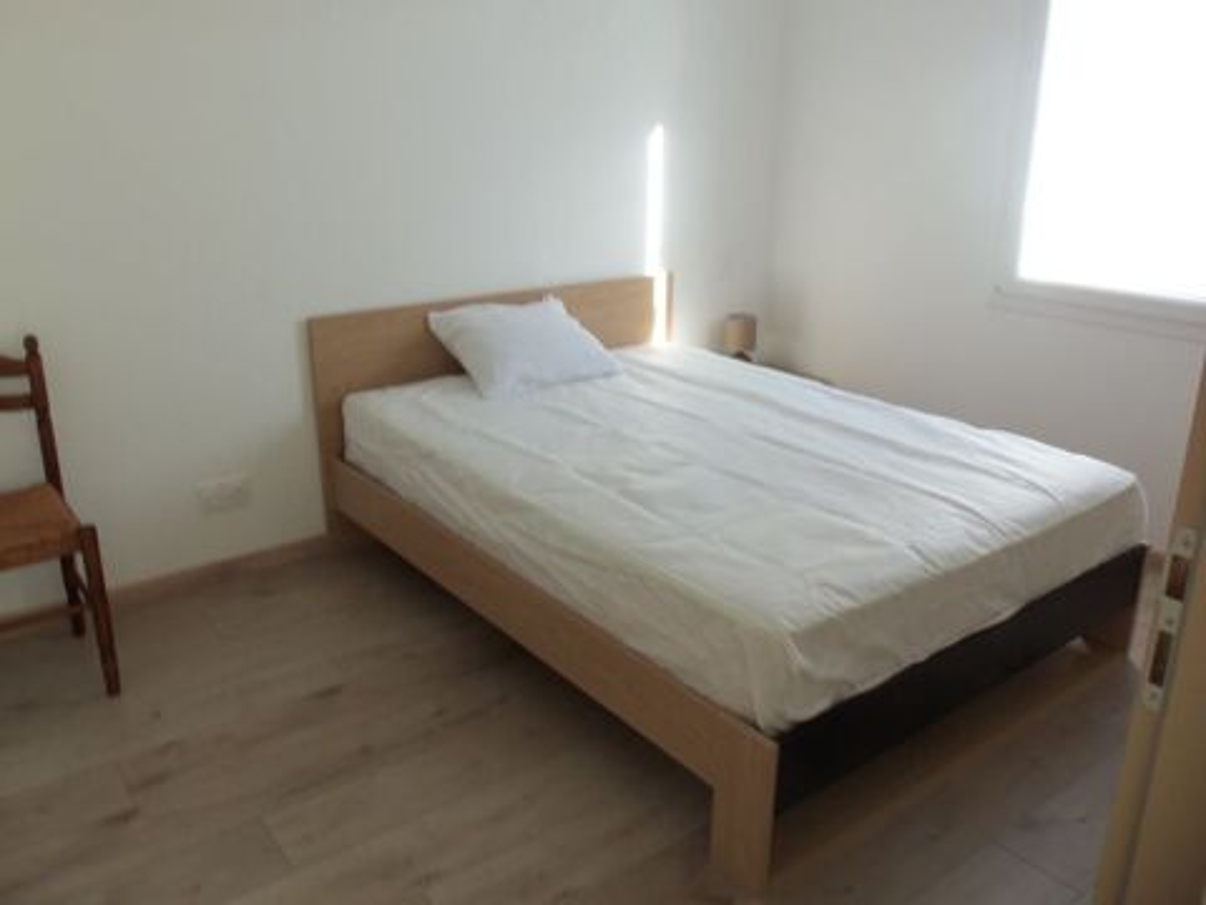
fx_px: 1010
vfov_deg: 48.2
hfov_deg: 61.7
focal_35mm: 29
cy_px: 452
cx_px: 603
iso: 80
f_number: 3.4
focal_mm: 5.2
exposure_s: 1/30
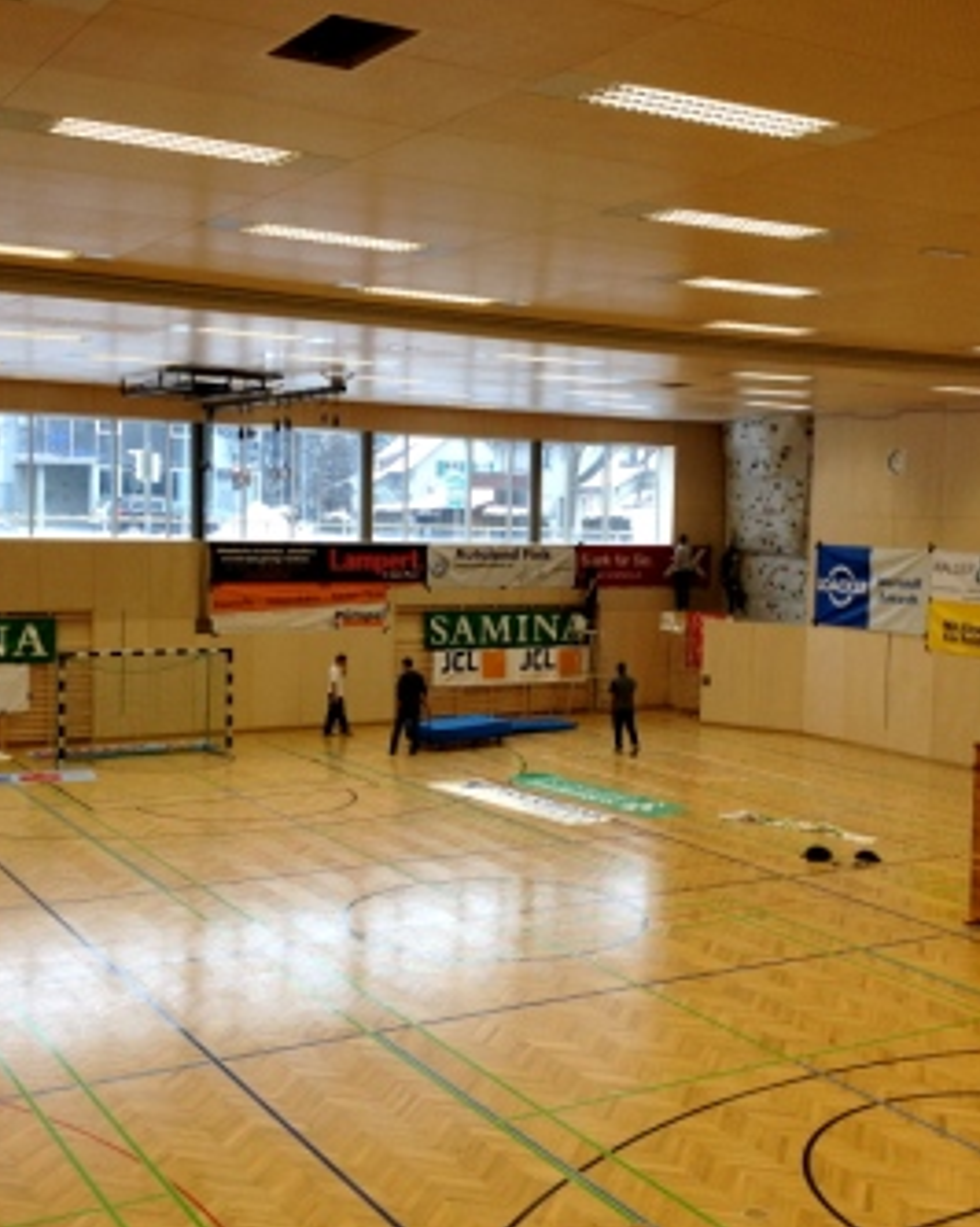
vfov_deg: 40.4
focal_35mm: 46
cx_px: 534
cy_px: 612
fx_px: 1669
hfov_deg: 32.7
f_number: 2.4
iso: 80
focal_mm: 4.28
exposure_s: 1/120
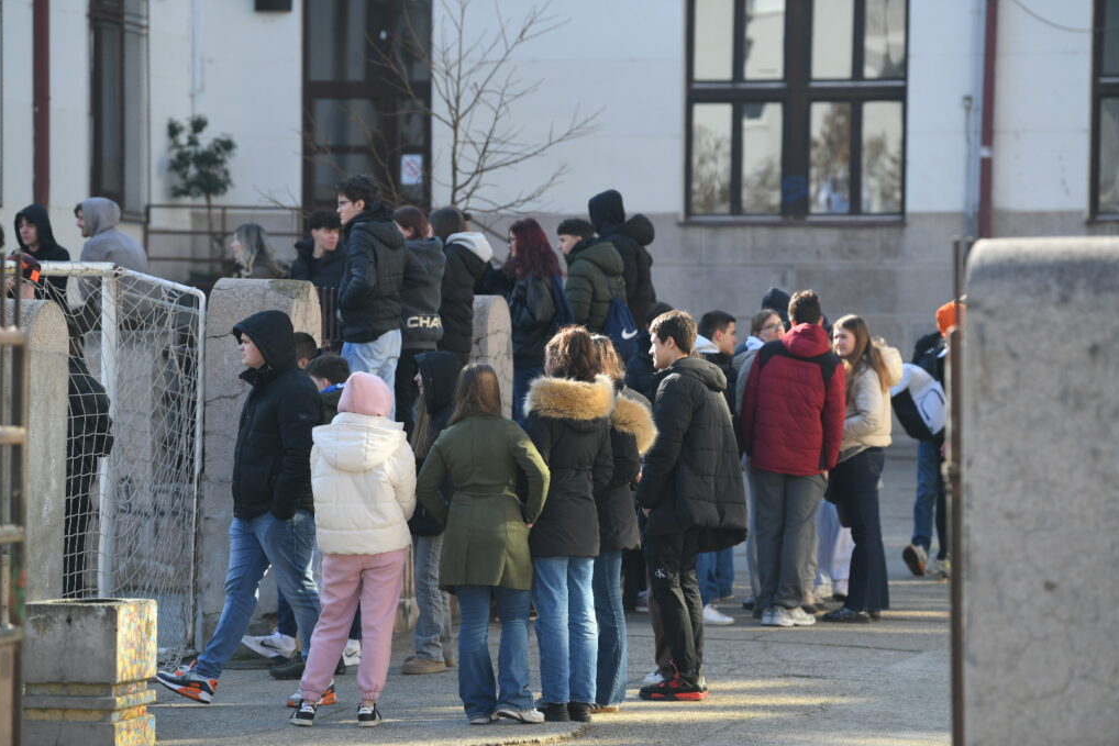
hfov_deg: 11.7
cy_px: 374
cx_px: 558
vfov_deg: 7.8
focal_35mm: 176
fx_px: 5471
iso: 200
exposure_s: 1/500
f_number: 4
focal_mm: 175
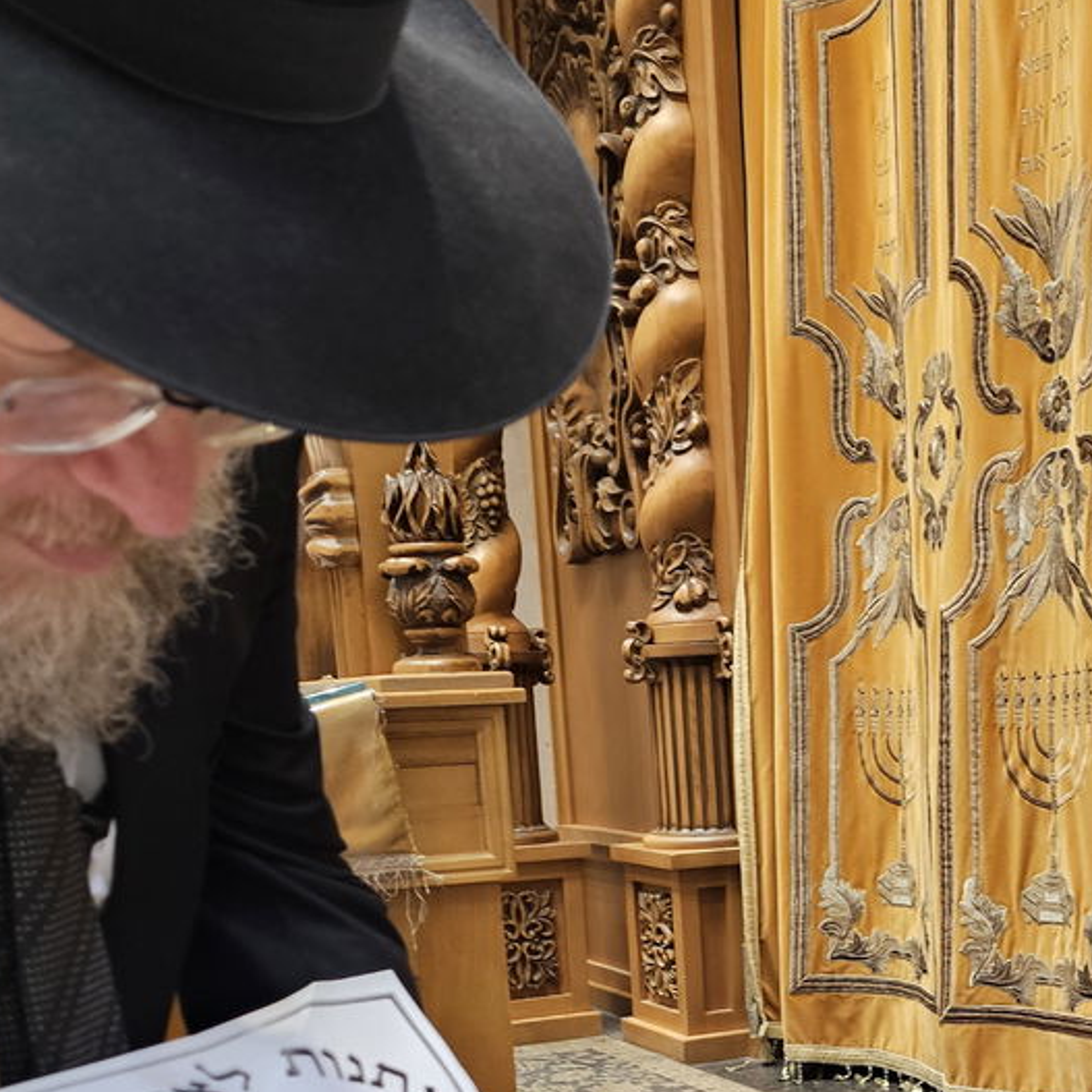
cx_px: 831
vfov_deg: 29.6
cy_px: 1080
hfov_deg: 31.0
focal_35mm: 54
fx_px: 1927
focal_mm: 6.3
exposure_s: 1/100
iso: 125
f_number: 1.7
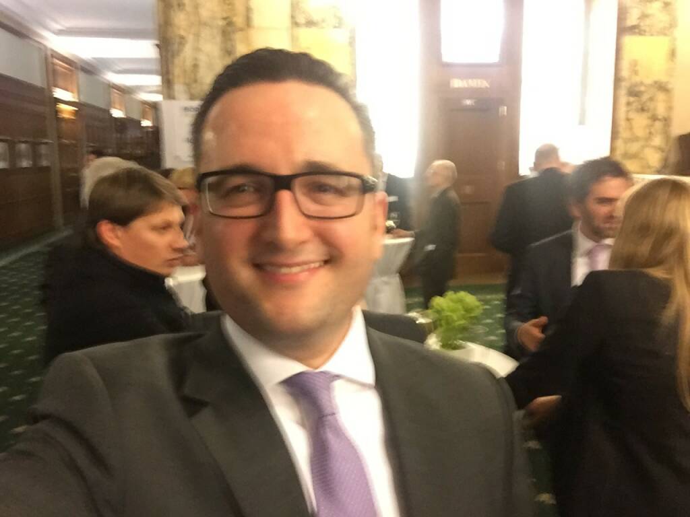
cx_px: 345
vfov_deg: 45.4
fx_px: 618
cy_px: 258
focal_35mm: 31
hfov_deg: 58.4
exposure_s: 1/17
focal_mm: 2.65
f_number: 2.2
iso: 320
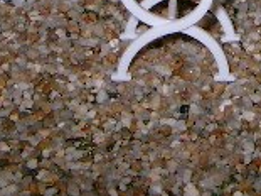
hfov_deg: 12.6
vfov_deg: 9.1
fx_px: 1153
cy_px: -186
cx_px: 315
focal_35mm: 153
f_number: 5
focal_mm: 7.6
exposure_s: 1/60
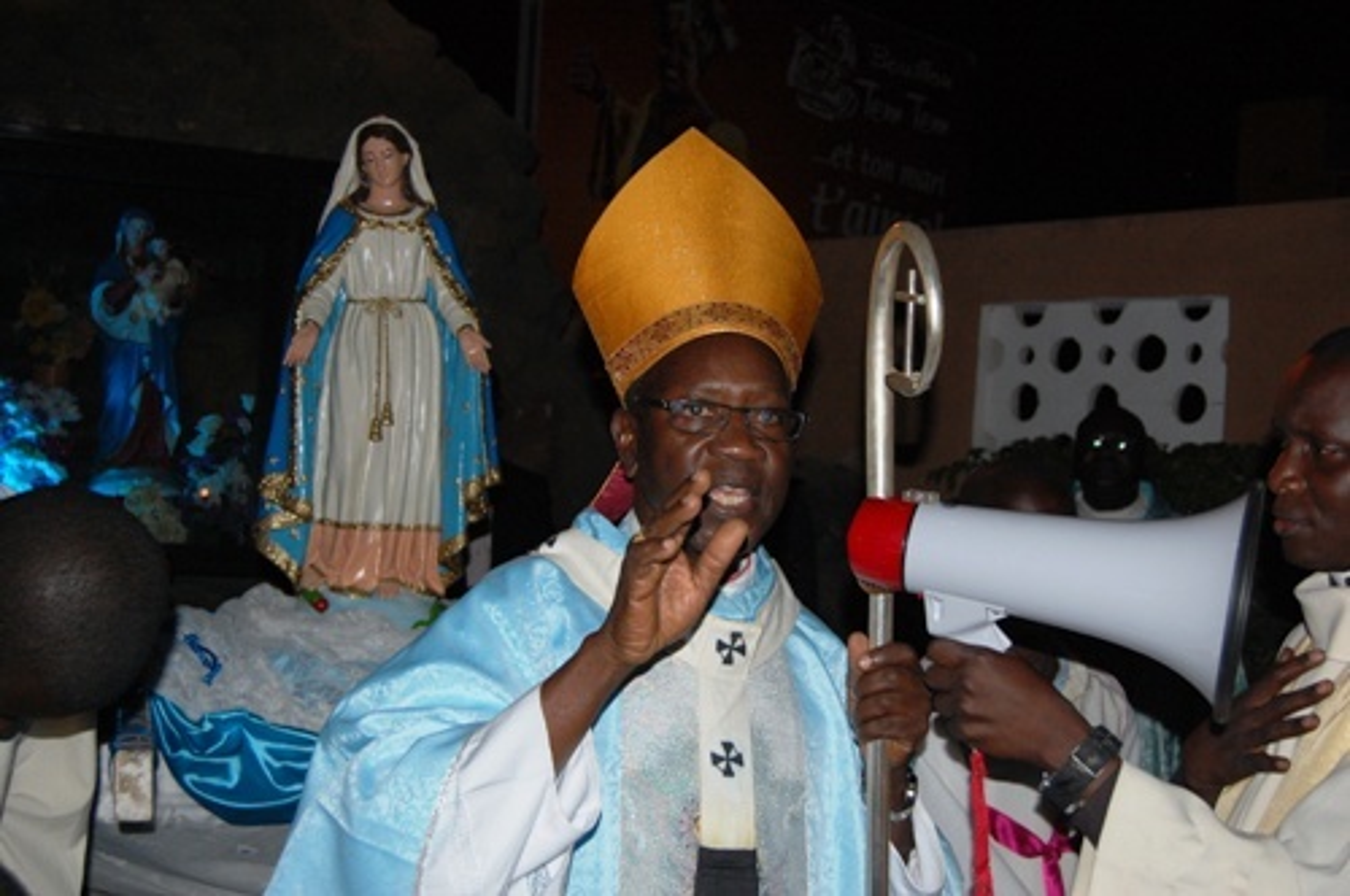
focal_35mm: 46
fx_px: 1741
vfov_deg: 28.9
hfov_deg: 42.4
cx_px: 675
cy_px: 448
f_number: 4.5
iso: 400
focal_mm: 31
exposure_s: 1/60
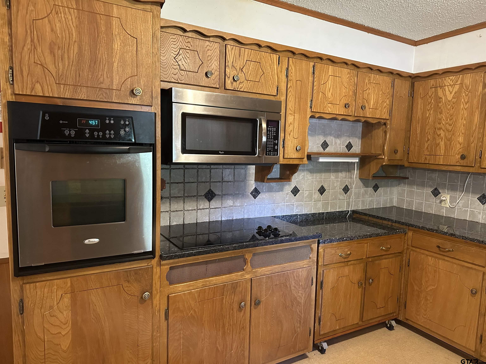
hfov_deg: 71.6
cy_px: 182
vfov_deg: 56.8
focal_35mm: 24
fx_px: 337
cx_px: 243
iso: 800
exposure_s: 1/60
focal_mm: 6.86
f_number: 1.78
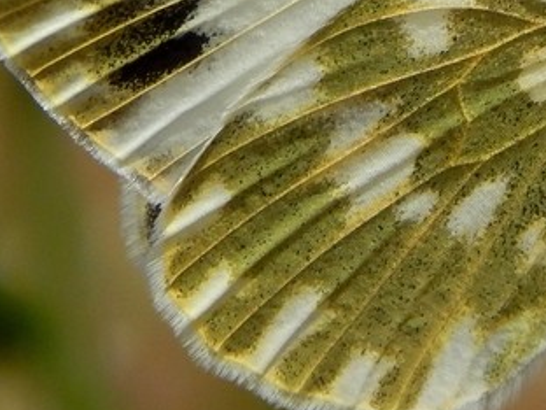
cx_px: 518
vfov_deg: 3.1
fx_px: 7445
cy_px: -9
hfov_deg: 4.2
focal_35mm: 472
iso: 125
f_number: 5.3
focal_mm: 32.8
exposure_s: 1/800
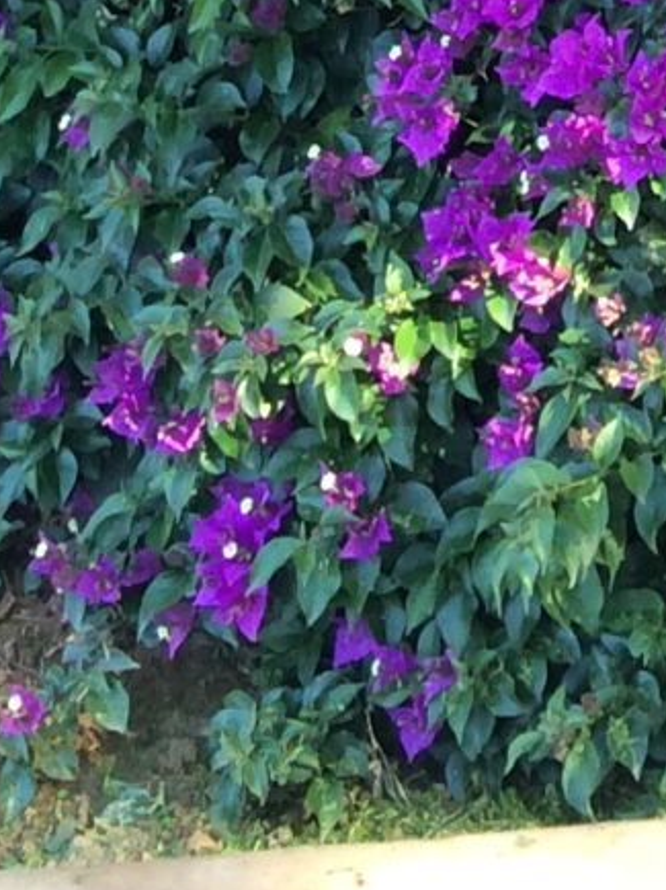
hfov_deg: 8.1
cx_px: 1172
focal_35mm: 177
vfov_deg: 9.2
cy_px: -1677
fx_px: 4545
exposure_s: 1/120
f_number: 2.2
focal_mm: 4.12
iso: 64
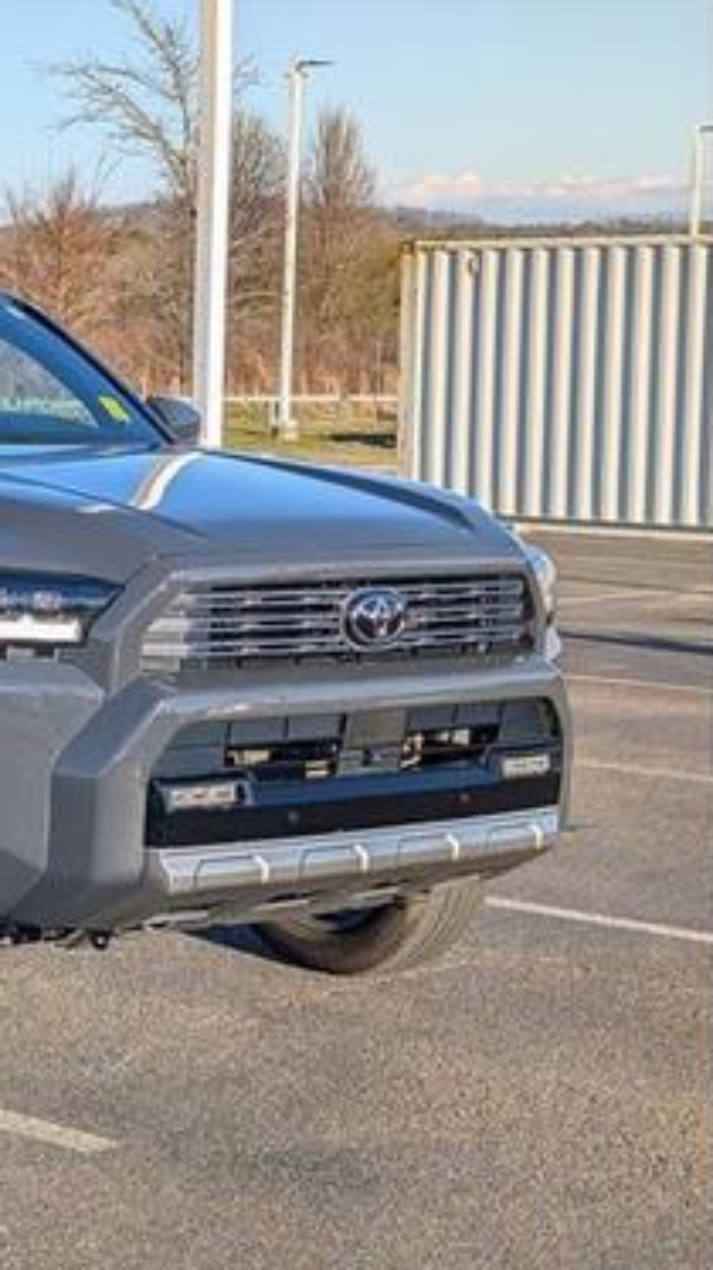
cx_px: -132
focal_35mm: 72
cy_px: 632
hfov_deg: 16.1
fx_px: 2423
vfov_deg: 29.4
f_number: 1.68
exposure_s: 1/833
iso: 20
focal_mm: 6.9
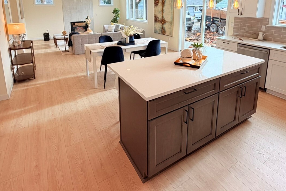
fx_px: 175
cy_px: 40
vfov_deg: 53.7
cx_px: 153
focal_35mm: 22
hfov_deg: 78.5
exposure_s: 1/120
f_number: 2.2
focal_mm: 2.22
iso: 40
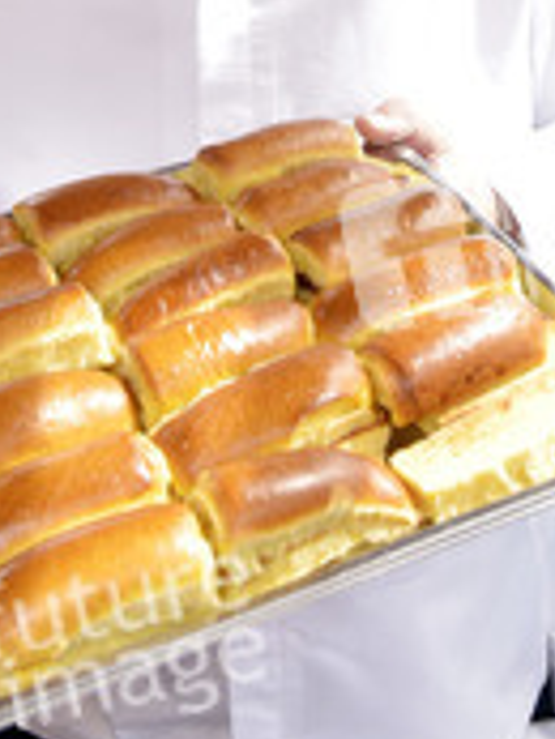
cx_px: 171
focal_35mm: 71
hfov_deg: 20.7
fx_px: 1516
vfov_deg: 26.1
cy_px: 17
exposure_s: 1/200
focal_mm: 32
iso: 400
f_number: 5.6
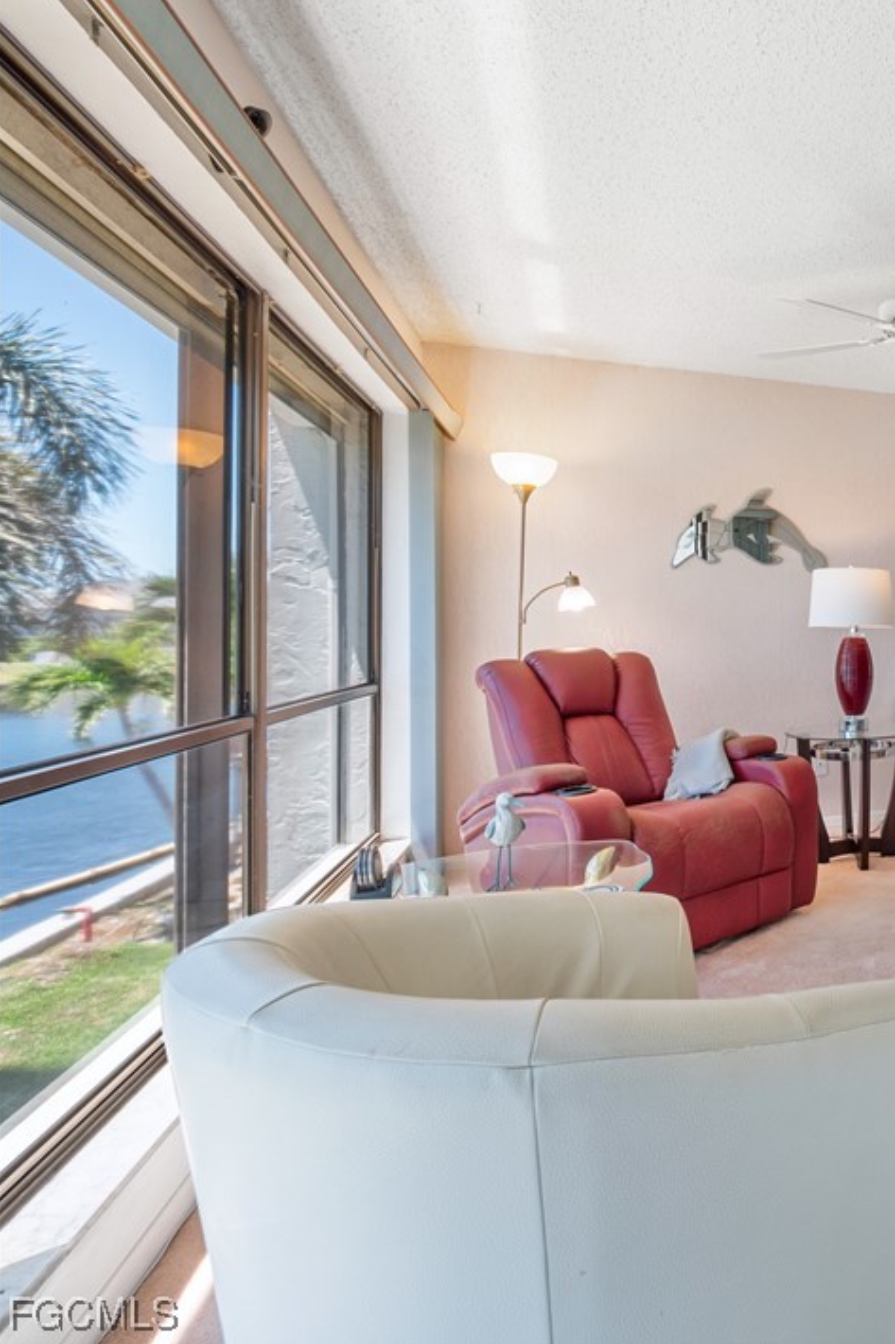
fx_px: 783
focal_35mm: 21
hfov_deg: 45.8
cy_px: 628
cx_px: 965
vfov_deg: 81.1
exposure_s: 1/8
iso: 200
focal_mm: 7
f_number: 7.1
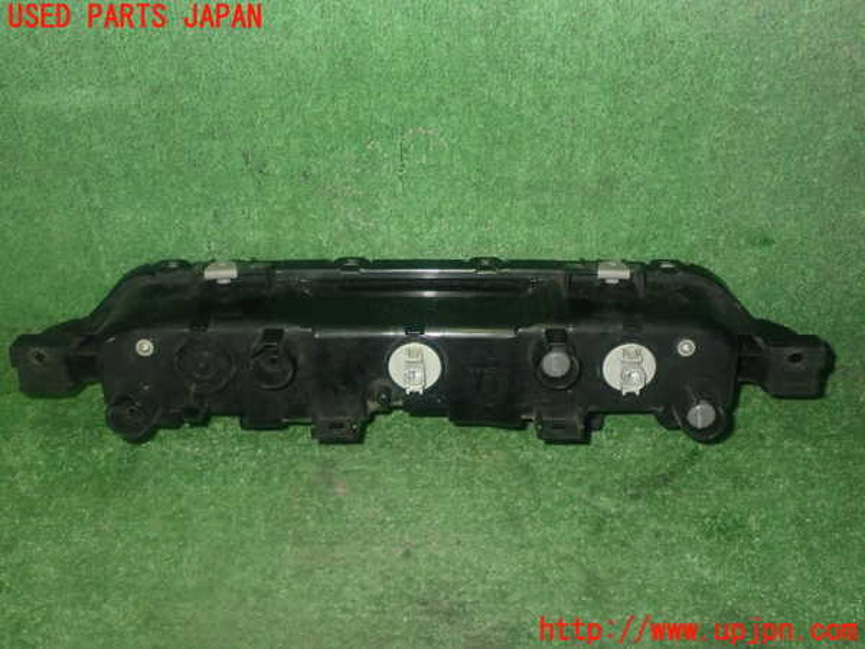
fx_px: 950
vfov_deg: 37.7
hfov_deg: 49.0
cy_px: 324
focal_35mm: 38
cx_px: 432
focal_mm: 6.83
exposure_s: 1/40
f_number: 8
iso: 800
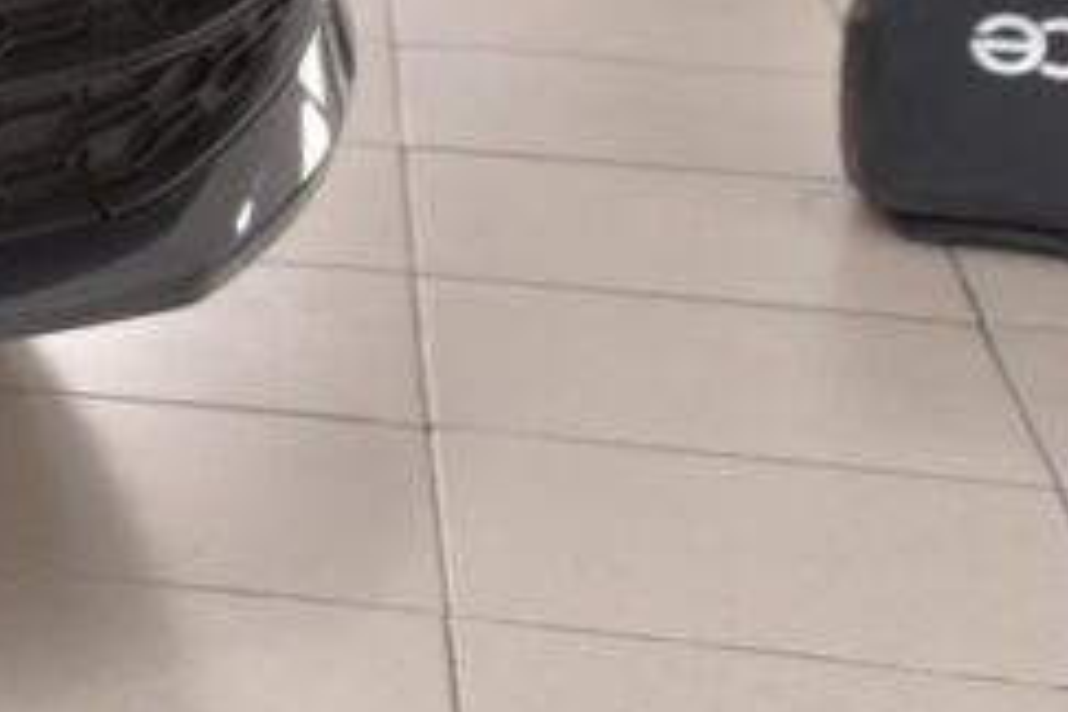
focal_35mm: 167
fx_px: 4954
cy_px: -727
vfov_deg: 7.8
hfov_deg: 11.0
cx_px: -1222
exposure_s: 1/80
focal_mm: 38
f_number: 5.6
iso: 1000
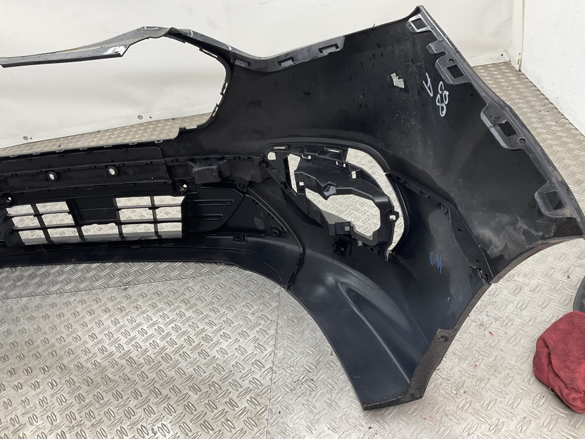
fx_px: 490
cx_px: 292
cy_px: 220
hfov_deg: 61.7
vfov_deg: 48.2
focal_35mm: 29
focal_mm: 3
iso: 50
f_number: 1.8
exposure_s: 1/120
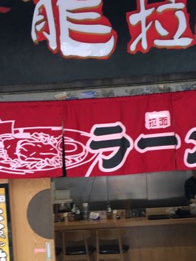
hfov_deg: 28.1
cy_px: 191
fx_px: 392
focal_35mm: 52
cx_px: 102
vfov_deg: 36.1
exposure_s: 1/33
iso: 100
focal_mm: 4.15
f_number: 2.2
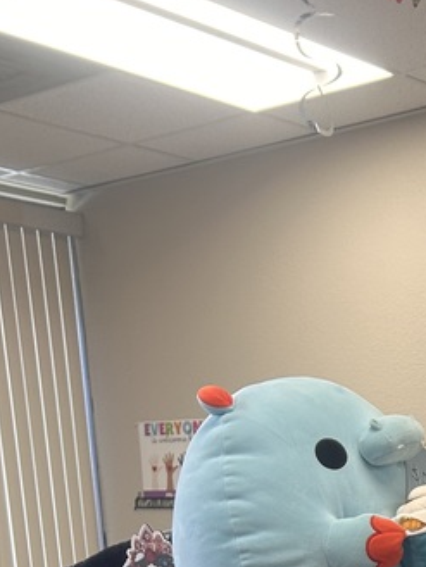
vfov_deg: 20.4
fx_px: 1328
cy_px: 870
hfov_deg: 17.6
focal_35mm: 81
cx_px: 466
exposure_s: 1/121
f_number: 1.5
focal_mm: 5.7
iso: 100
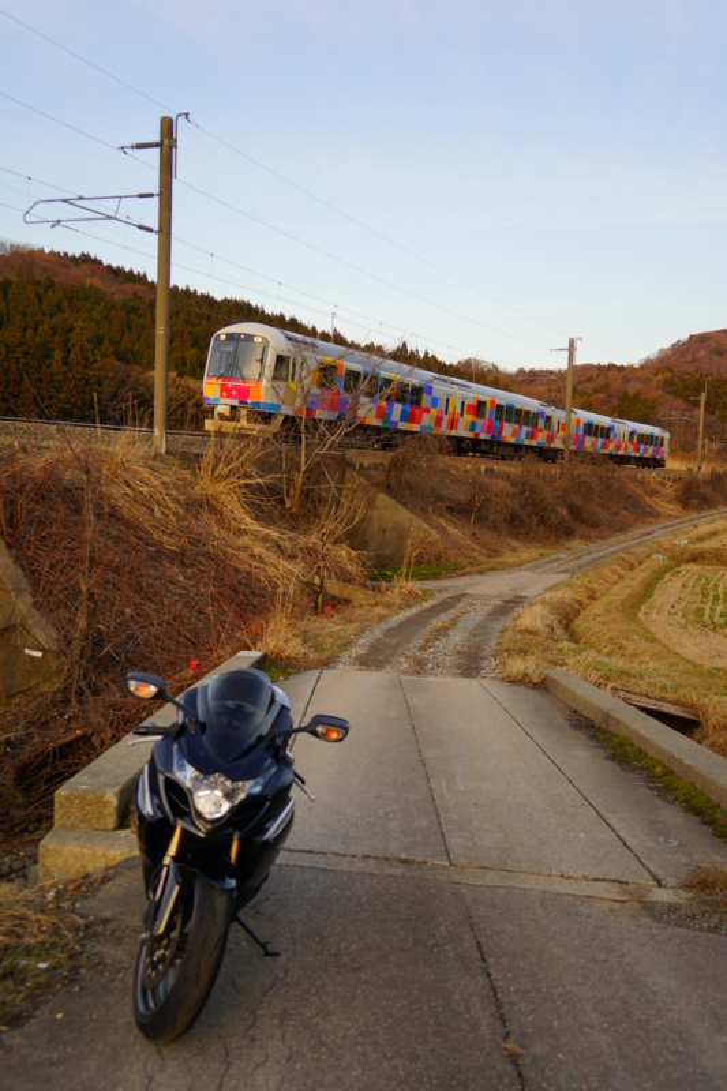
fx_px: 1091
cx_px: 364
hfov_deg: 36.9
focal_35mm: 36
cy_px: 546
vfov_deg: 53.1
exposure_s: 1/750
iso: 320
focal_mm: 24
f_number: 4
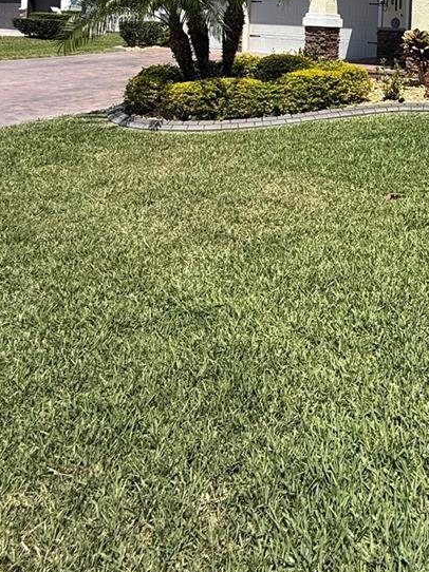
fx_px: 513
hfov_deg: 40.3
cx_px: 422
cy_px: 31
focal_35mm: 31
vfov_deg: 50.0
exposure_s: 1/2165
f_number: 2.2
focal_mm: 2.22
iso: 50
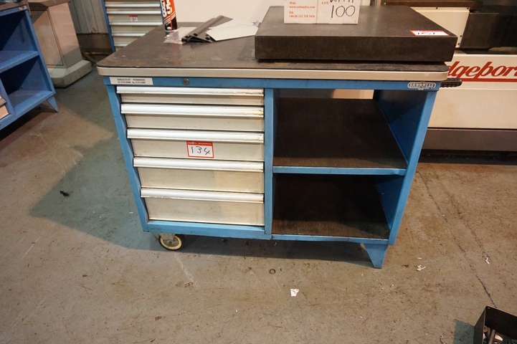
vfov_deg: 53.1
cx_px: 258
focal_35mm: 24
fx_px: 344
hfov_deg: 73.8
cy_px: 172
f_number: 3.5
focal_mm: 16
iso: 3200
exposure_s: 1/80
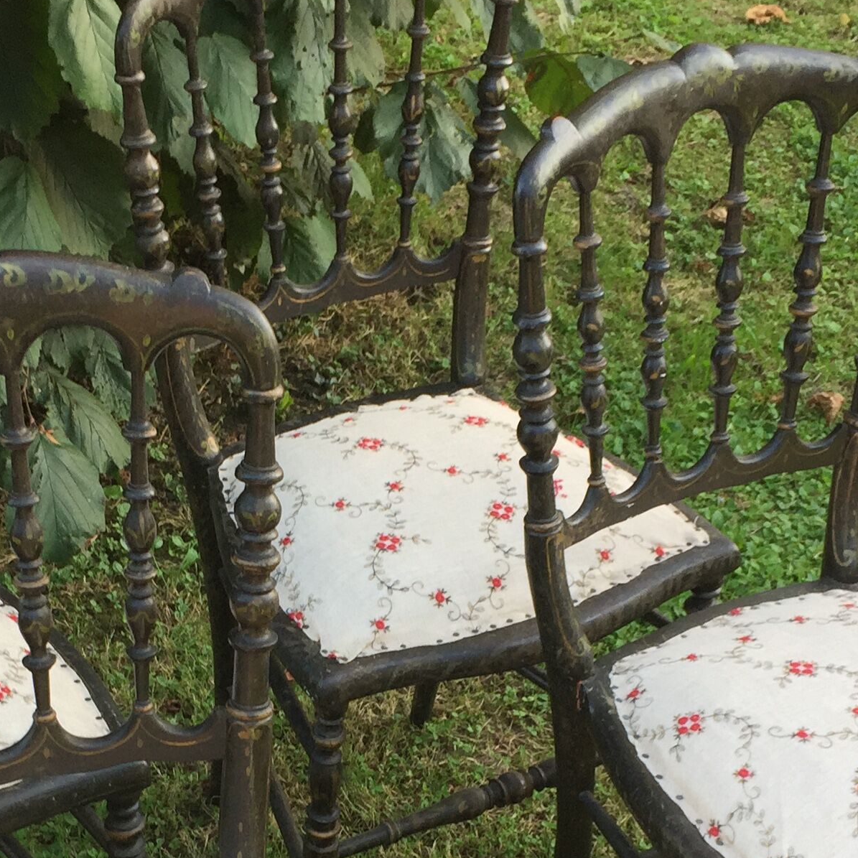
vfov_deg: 24.1
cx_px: 312
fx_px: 1963
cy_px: 749
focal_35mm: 70
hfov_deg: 24.6
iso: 32
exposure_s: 1/100
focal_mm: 4.15
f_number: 2.2
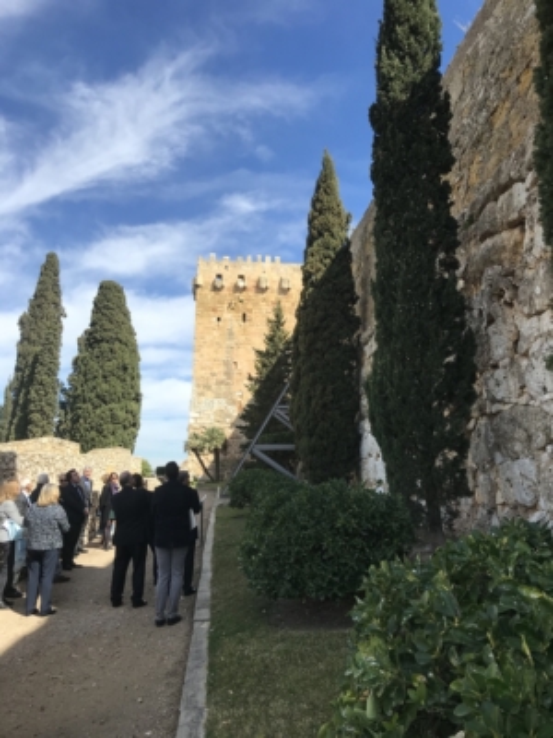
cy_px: 369
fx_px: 596
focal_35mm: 28
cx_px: 276
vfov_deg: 63.4
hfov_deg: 49.7
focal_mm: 3.99
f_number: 1.8
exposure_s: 1/1623
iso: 20
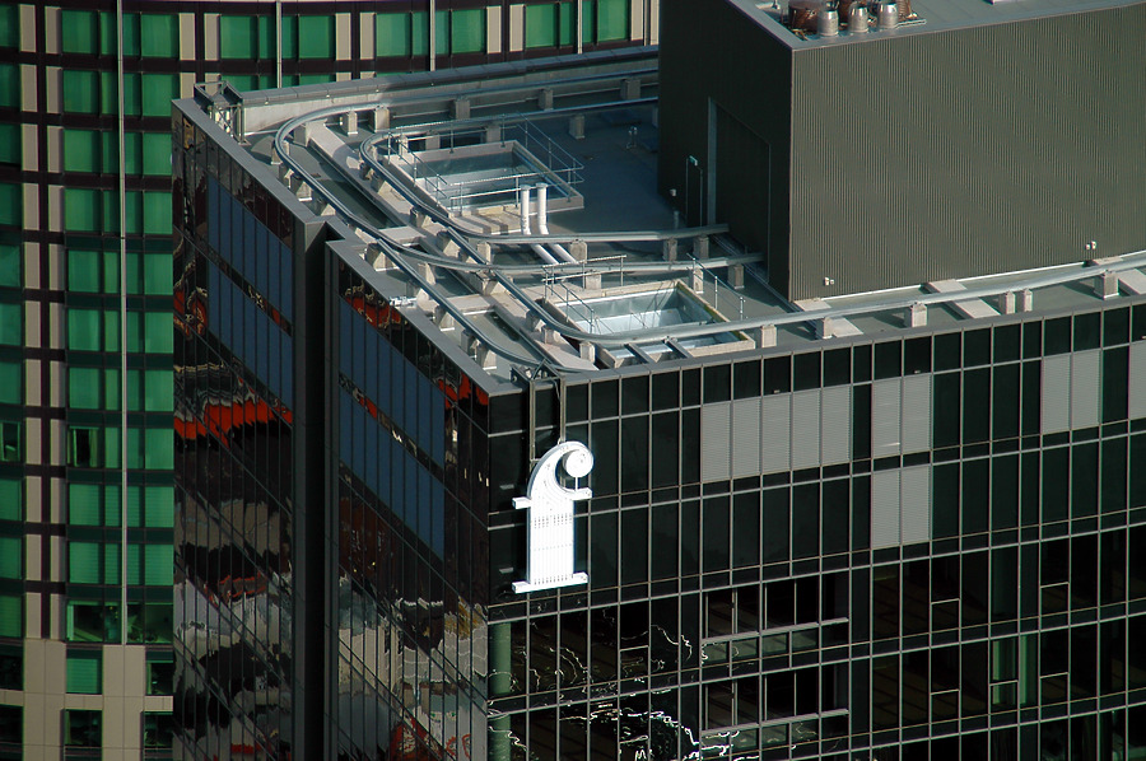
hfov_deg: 9.2
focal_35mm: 225
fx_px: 7155
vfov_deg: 6.1
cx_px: 573
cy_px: 380
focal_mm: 150
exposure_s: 1/250
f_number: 6.3
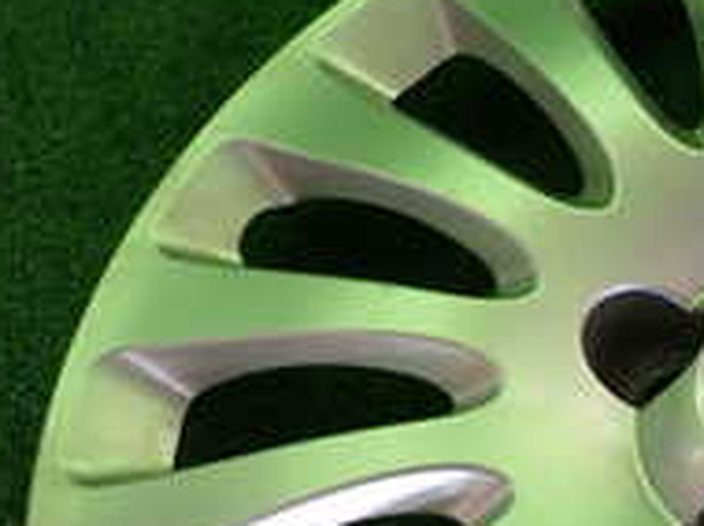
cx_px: 886
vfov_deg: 18.0
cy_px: 578
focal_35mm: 79
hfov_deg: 22.4
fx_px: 1605
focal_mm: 4.5
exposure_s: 1/125
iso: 100
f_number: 2.8
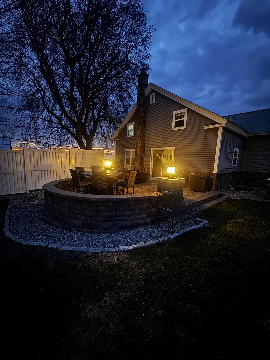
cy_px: 180
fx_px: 146
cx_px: 135
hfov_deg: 85.7
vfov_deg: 102.1
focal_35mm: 14
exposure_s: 1/12
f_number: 2.2
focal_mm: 2.22
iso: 1250
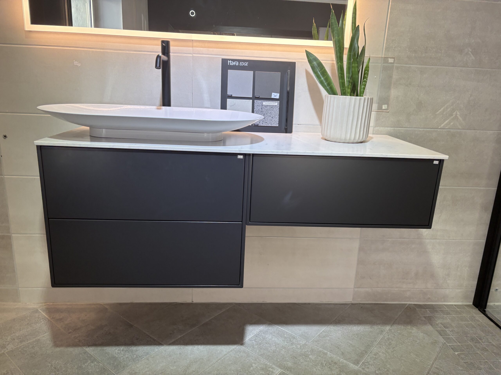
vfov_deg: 53.1
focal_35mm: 26
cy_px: 188
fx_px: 376
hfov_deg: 67.3
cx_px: 250
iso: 80
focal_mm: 5.96
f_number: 1.6
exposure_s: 1/100
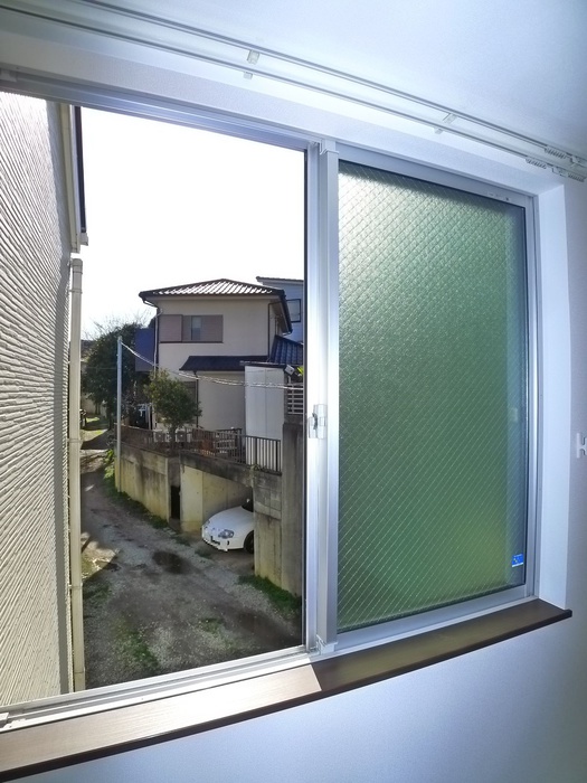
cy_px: 392
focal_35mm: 24
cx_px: 294
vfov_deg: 71.6
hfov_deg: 56.8
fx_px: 543
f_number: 4
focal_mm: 5.1
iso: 400
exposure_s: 1/640
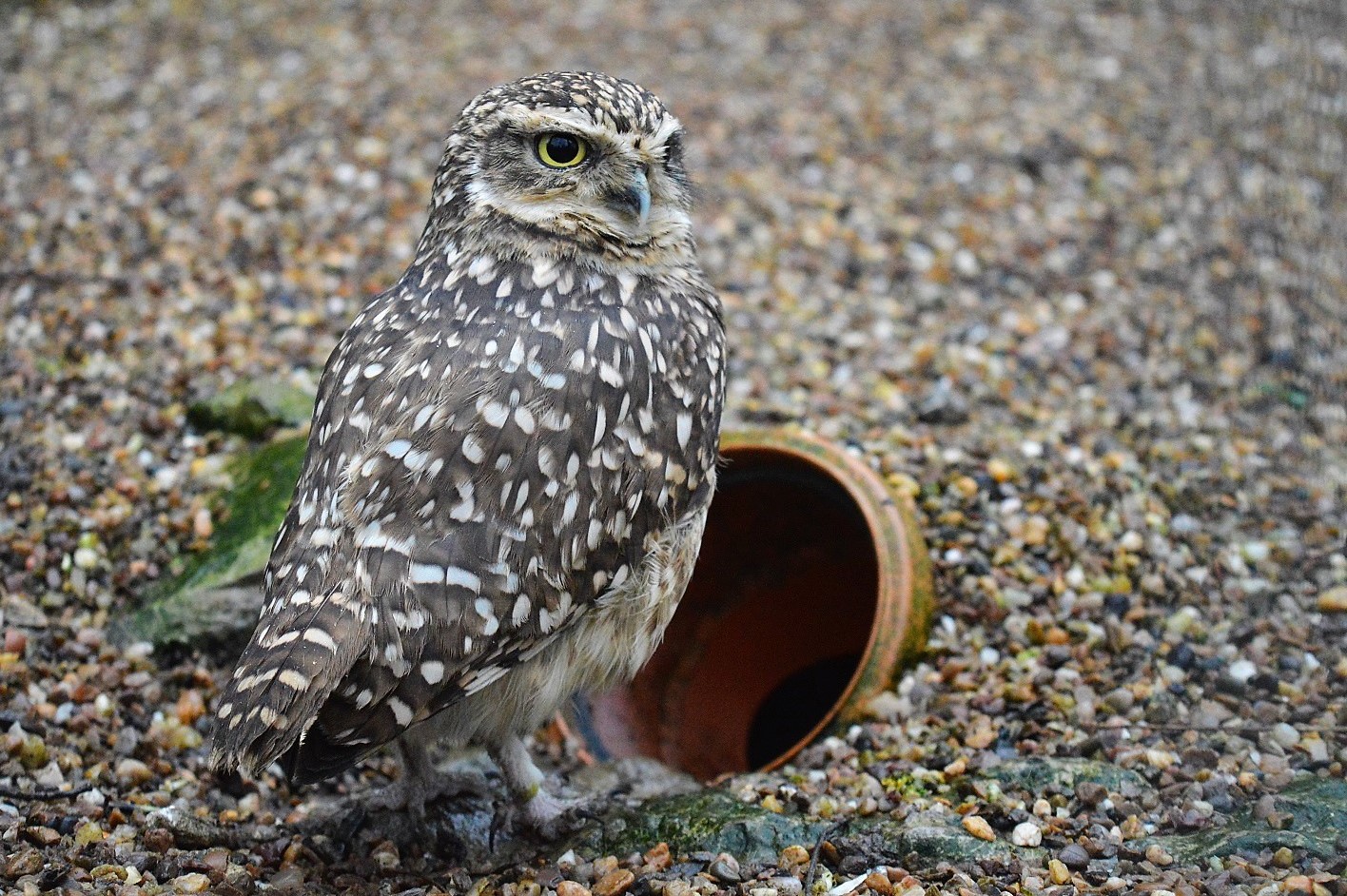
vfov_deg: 16.5
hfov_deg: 24.6
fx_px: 3085
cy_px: 448
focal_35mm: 82
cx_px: 674
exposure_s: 1/400
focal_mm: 55
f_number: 5.6
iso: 3200
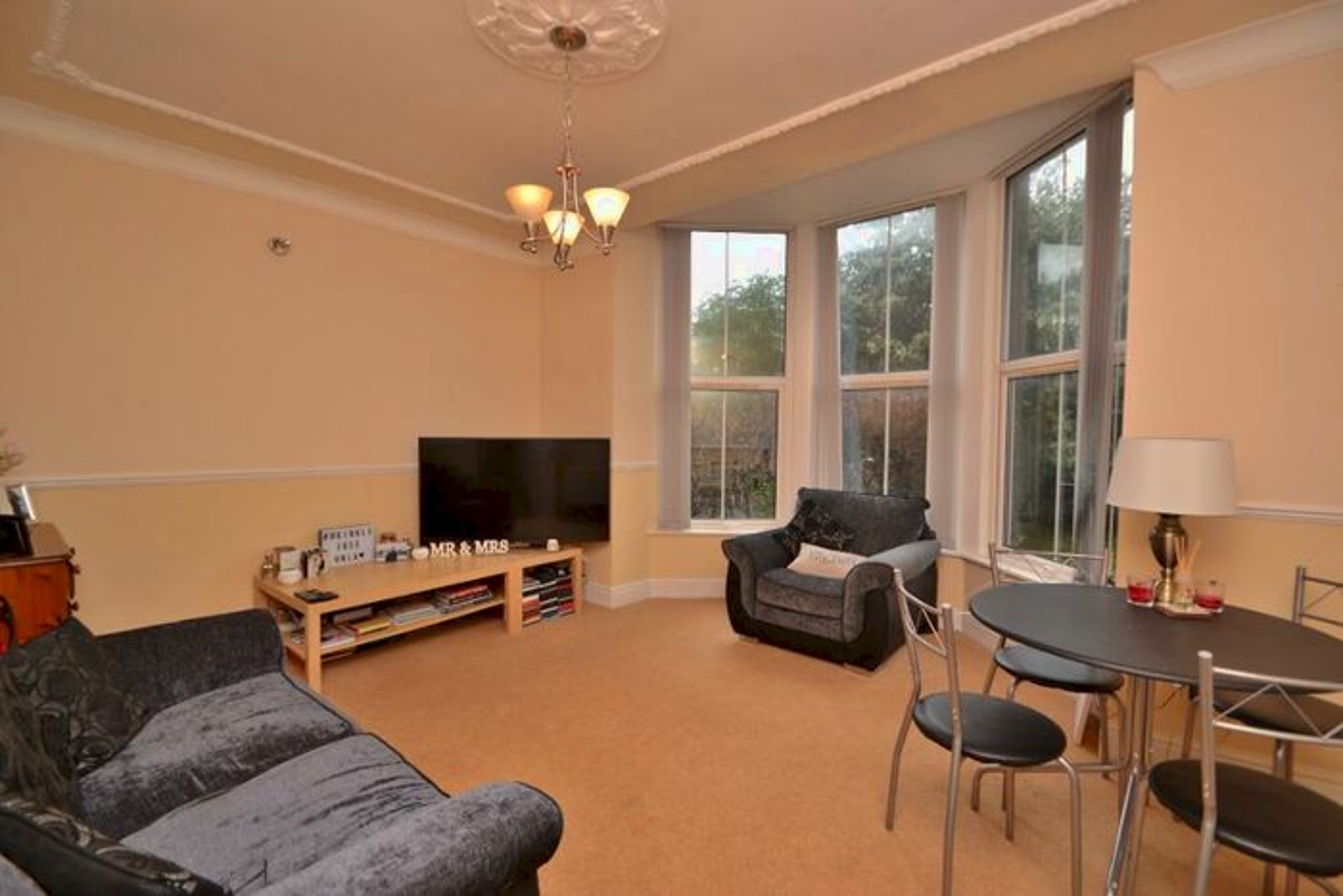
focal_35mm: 15
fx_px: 560
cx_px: 672
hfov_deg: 100.4
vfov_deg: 77.4
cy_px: 448
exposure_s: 1/125
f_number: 3.5
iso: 100
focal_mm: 10
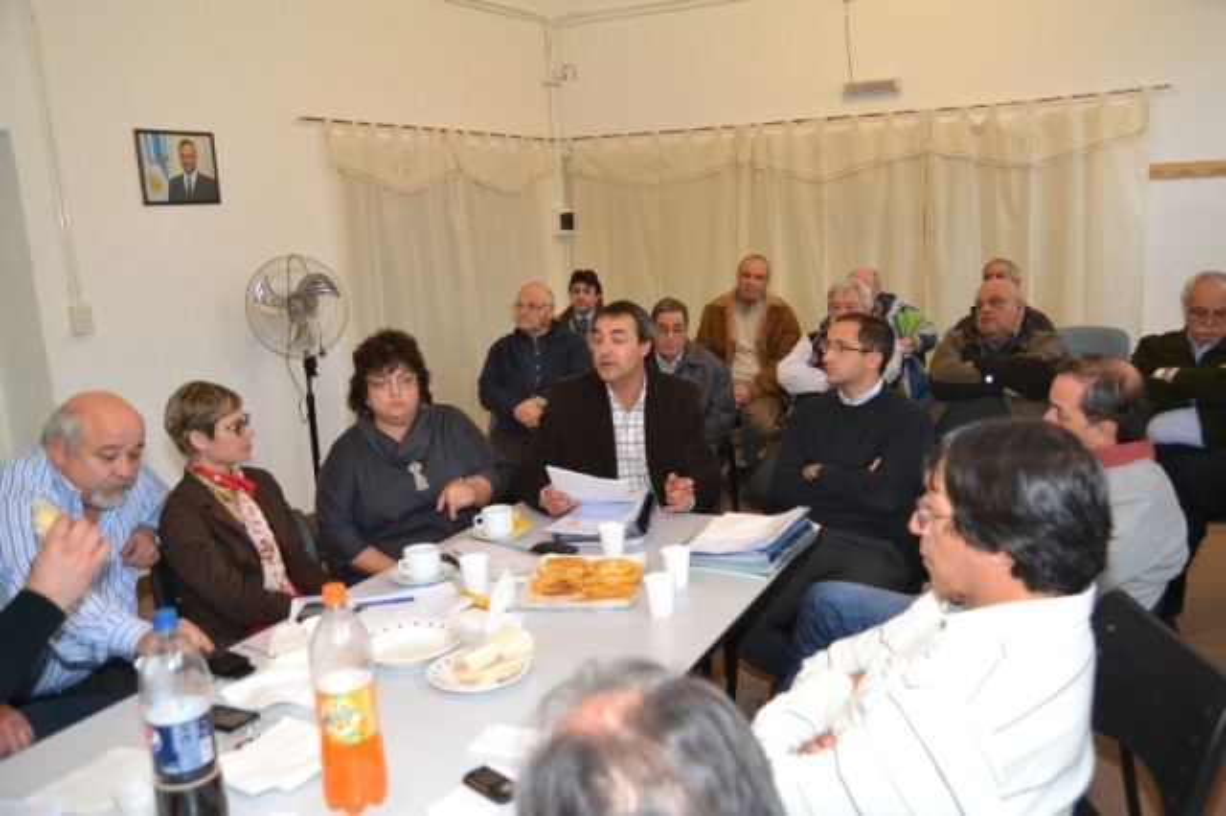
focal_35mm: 30
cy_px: 408
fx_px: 1021
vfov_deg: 43.6
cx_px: 613
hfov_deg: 62.0
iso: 1600
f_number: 4
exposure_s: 1/160
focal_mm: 20
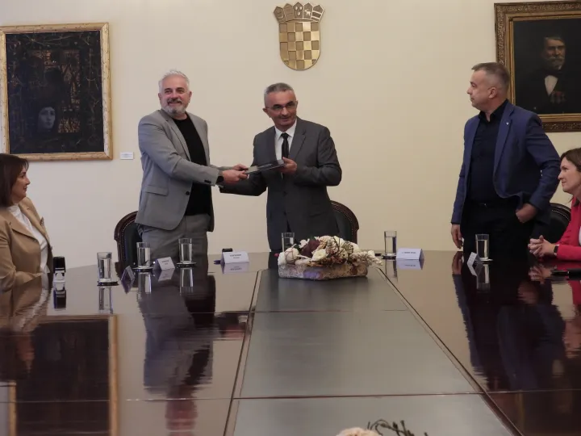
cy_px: 218
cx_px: 290
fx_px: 1343
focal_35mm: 80
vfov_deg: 18.4
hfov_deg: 24.4
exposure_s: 1/60
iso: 200
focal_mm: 14.3
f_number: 3.5
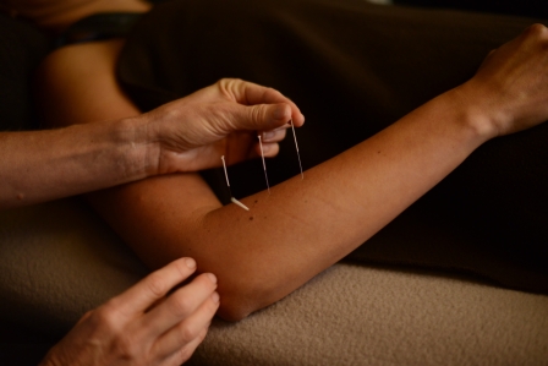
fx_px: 761
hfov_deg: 39.6
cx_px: 274
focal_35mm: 50
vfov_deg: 27.0
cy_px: 183
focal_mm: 50
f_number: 1.4
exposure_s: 1/1600
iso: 1600
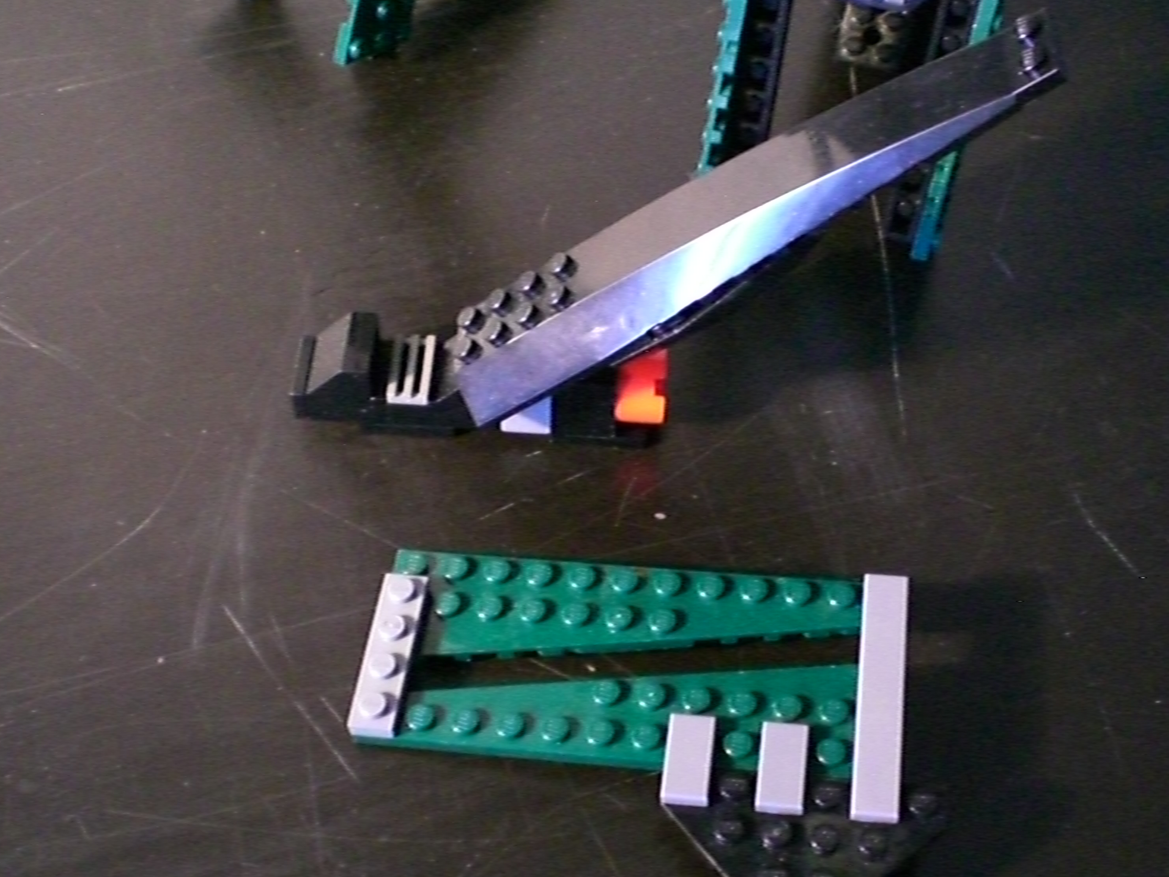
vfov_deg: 30.2
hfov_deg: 39.5
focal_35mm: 48
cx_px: 682
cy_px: 504
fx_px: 1621
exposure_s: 1/15
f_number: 3.1
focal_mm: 6.3
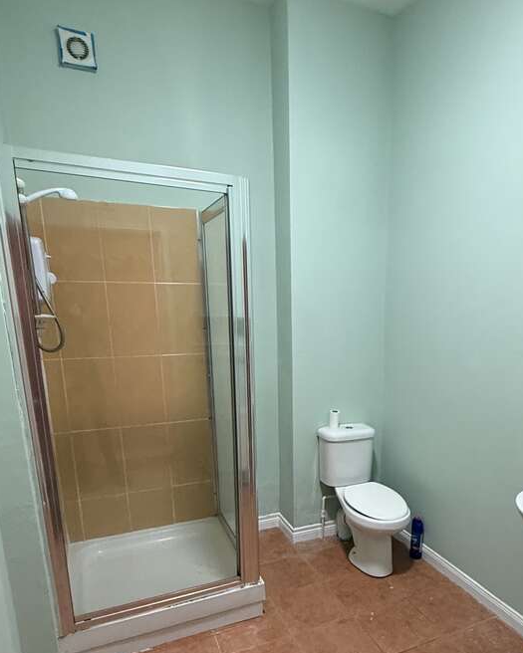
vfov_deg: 66.7
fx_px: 484
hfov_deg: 56.0
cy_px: 421
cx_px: 332
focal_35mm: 25
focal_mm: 2.22
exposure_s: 1/50
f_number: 2.2
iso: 320
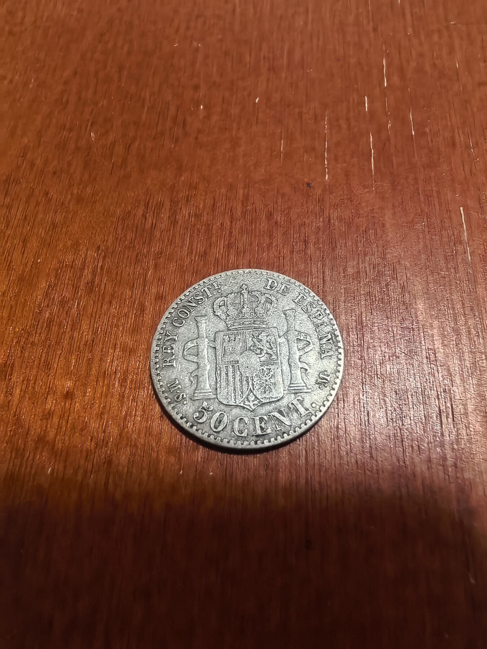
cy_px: 324
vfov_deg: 71.6
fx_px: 450
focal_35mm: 24
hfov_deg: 56.8
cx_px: 244
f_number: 2.2
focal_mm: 1.68
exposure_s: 1/25
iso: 500
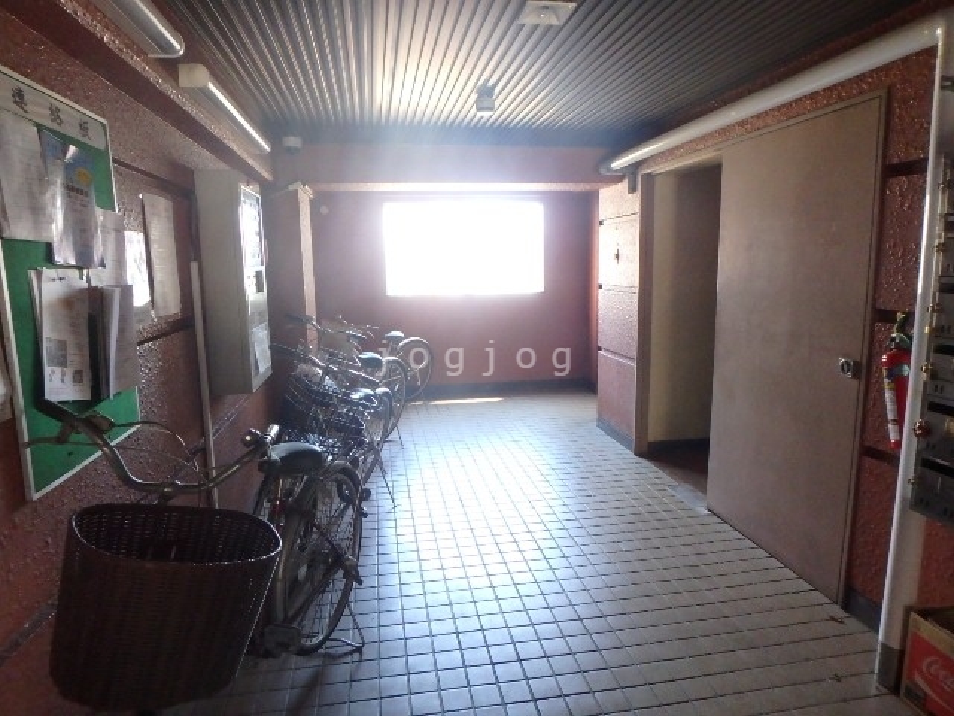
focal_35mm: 21
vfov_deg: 63.4
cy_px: 358
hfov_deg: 79.0
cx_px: 477
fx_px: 579
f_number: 3.5
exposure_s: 1/30
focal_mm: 3.7
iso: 800
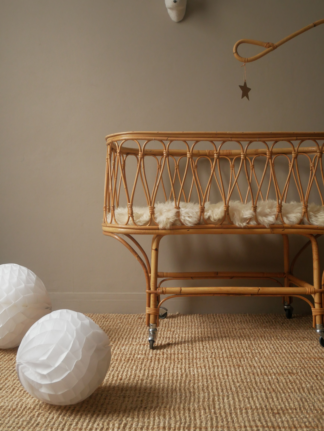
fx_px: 499
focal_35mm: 40
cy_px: 216
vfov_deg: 46.8
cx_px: 162
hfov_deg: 36.0
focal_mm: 20
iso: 1000
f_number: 4.6
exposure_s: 1/60
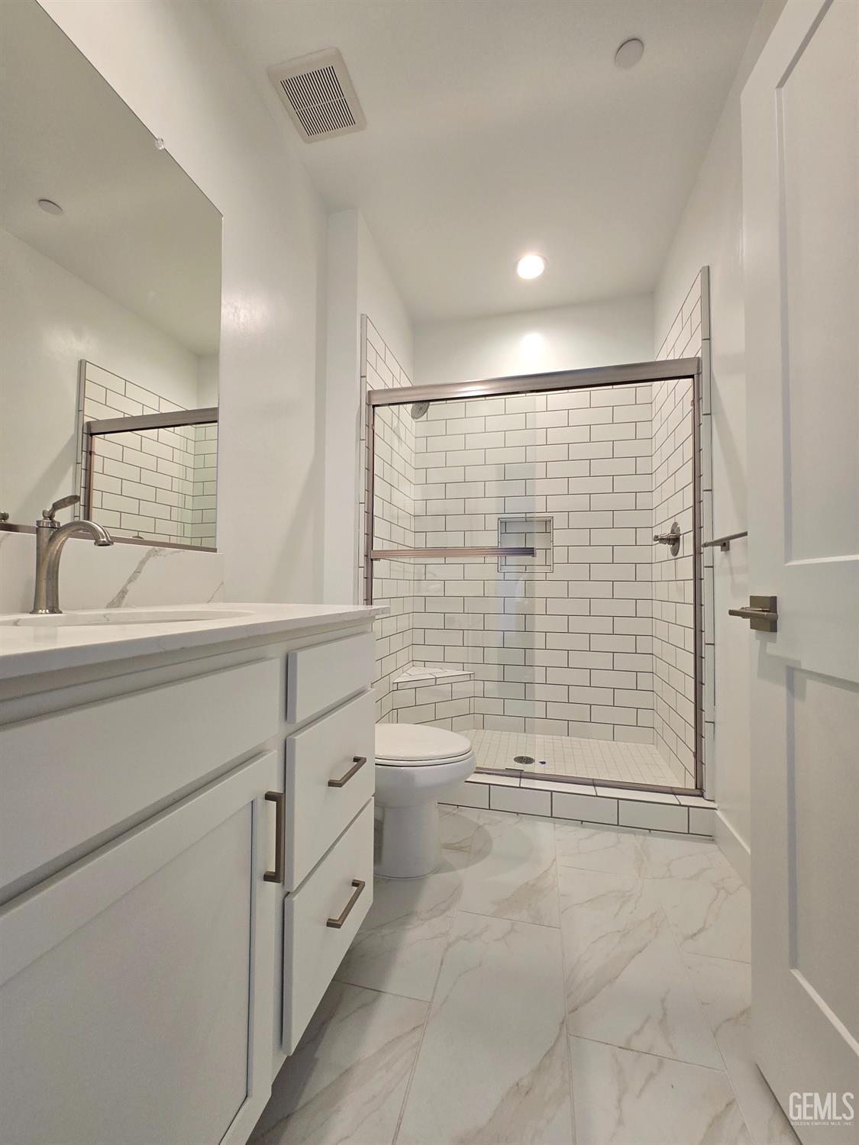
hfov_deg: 89.9
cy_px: 572
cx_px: 430
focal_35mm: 13
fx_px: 430
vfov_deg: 106.2
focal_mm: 1.7
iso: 160
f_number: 2.2
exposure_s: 1/60
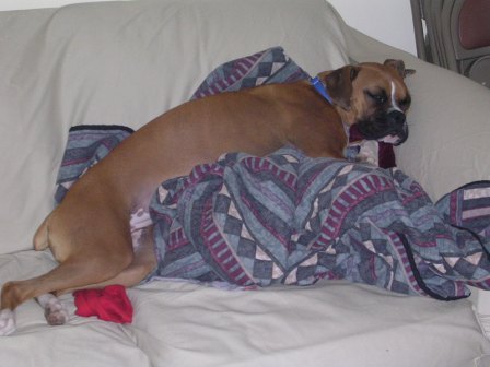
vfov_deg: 18.2
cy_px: 184
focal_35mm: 81
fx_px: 1147
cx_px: 245
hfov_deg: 24.1
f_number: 4
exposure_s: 1/60.1
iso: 400
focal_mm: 12.3
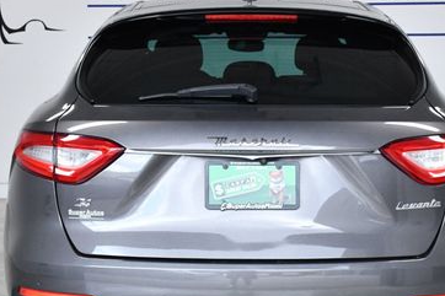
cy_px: 178
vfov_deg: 19.7
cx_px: 240
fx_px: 852
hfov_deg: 29.2
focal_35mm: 69
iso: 2500
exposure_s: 1/320
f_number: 9
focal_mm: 26
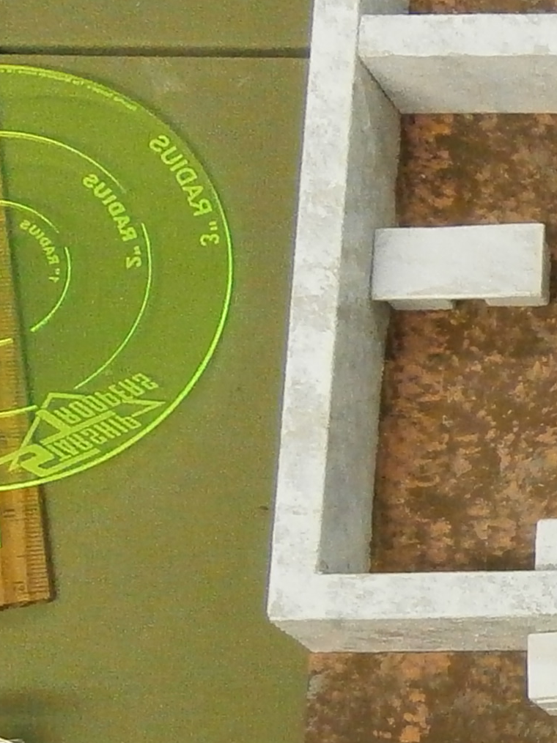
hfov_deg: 11.5
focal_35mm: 110
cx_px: 1275
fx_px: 2361
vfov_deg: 17.5
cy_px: 717
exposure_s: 1/100
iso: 400
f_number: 2.8
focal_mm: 4.7
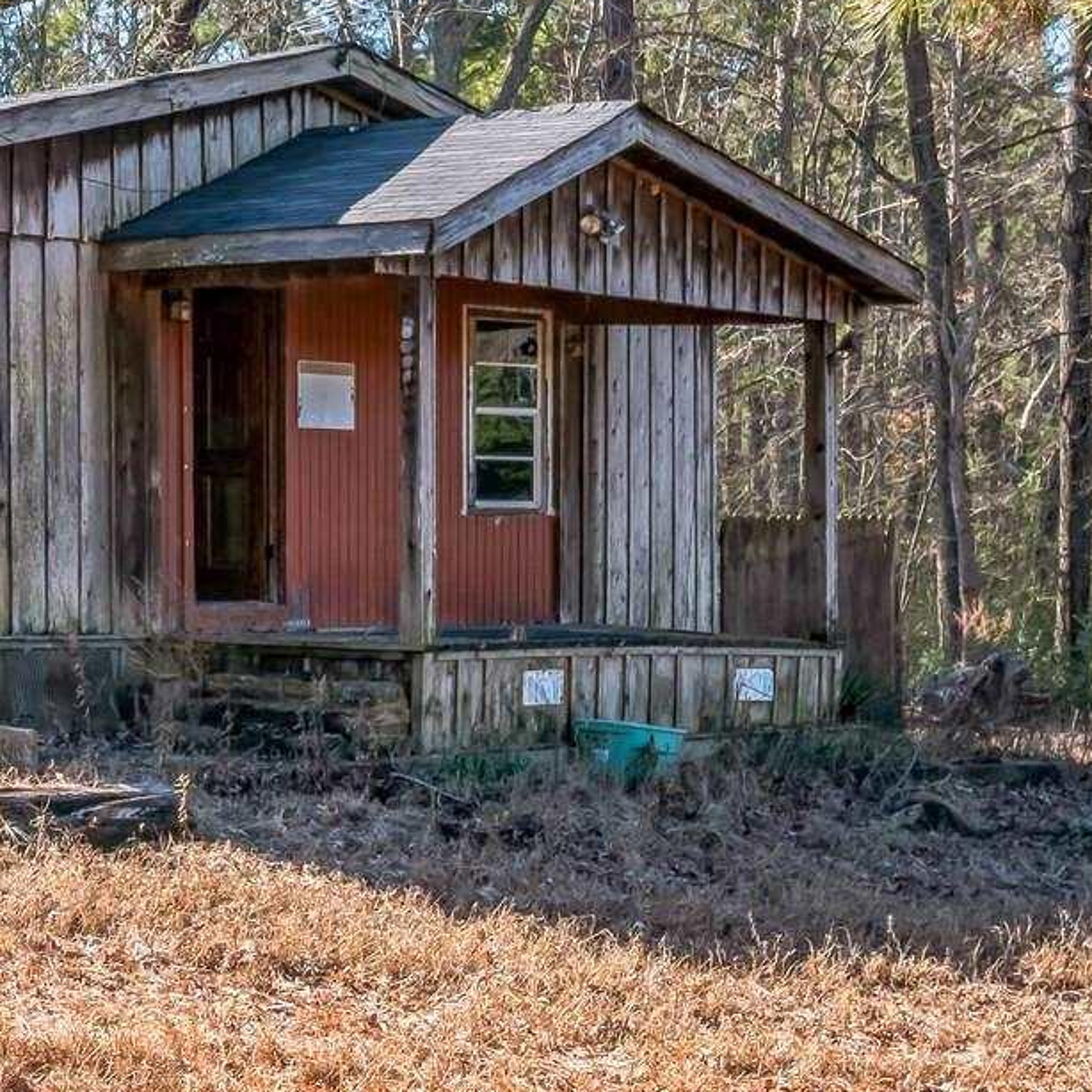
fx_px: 3034
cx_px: -341
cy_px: 394
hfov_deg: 18.9
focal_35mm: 85
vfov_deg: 20.4
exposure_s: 1/100
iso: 220
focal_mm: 30
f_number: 11
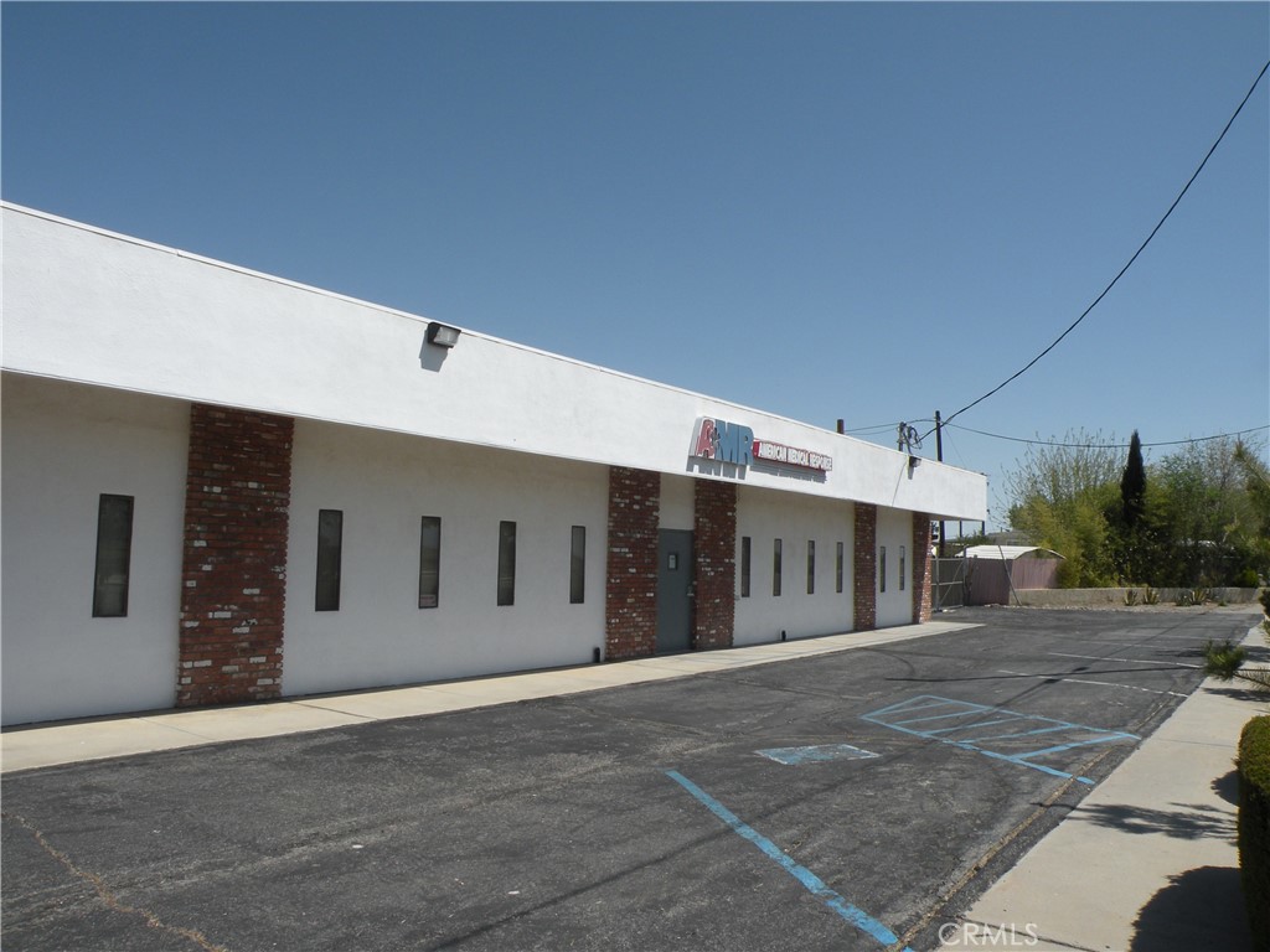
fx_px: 991
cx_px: 635
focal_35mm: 27
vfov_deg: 51.4
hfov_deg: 65.3
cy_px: 476
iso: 64
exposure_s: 1/340
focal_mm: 4.7
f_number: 7.1
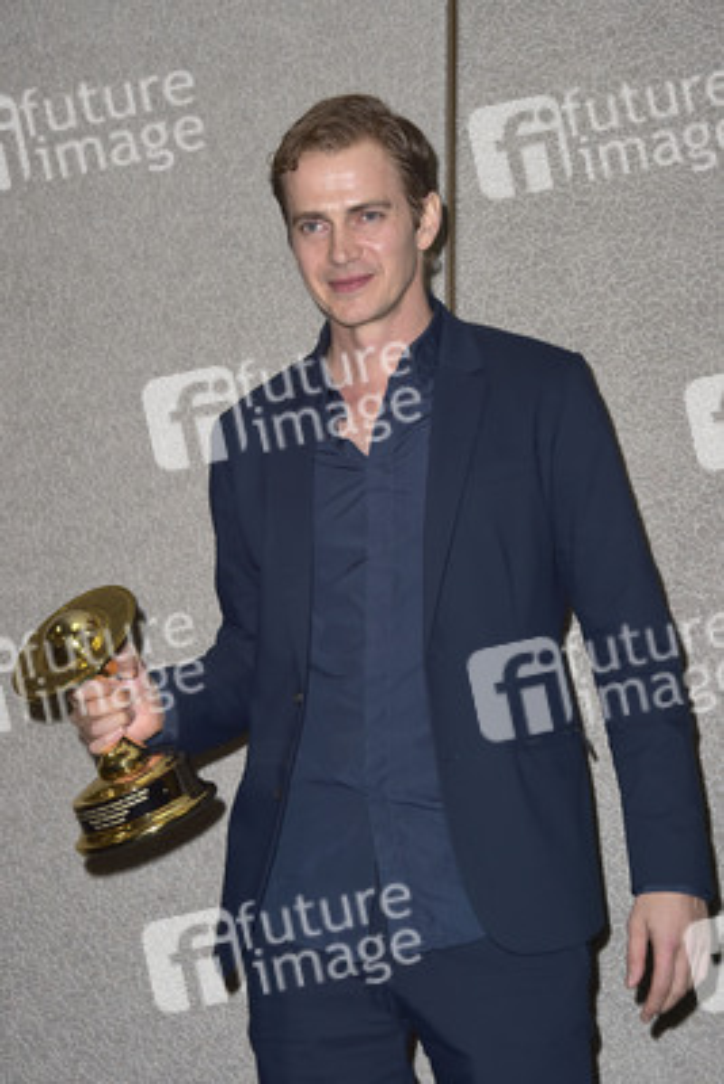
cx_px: 362
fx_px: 1959
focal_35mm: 65
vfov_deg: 30.9
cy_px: 542
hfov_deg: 20.9
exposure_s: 1/250
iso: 500
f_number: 6.3
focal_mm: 65
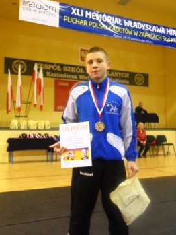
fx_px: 257
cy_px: 119
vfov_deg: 49.0
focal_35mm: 38
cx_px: 87
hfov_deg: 37.7
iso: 400
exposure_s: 1/20
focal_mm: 6.6
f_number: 4
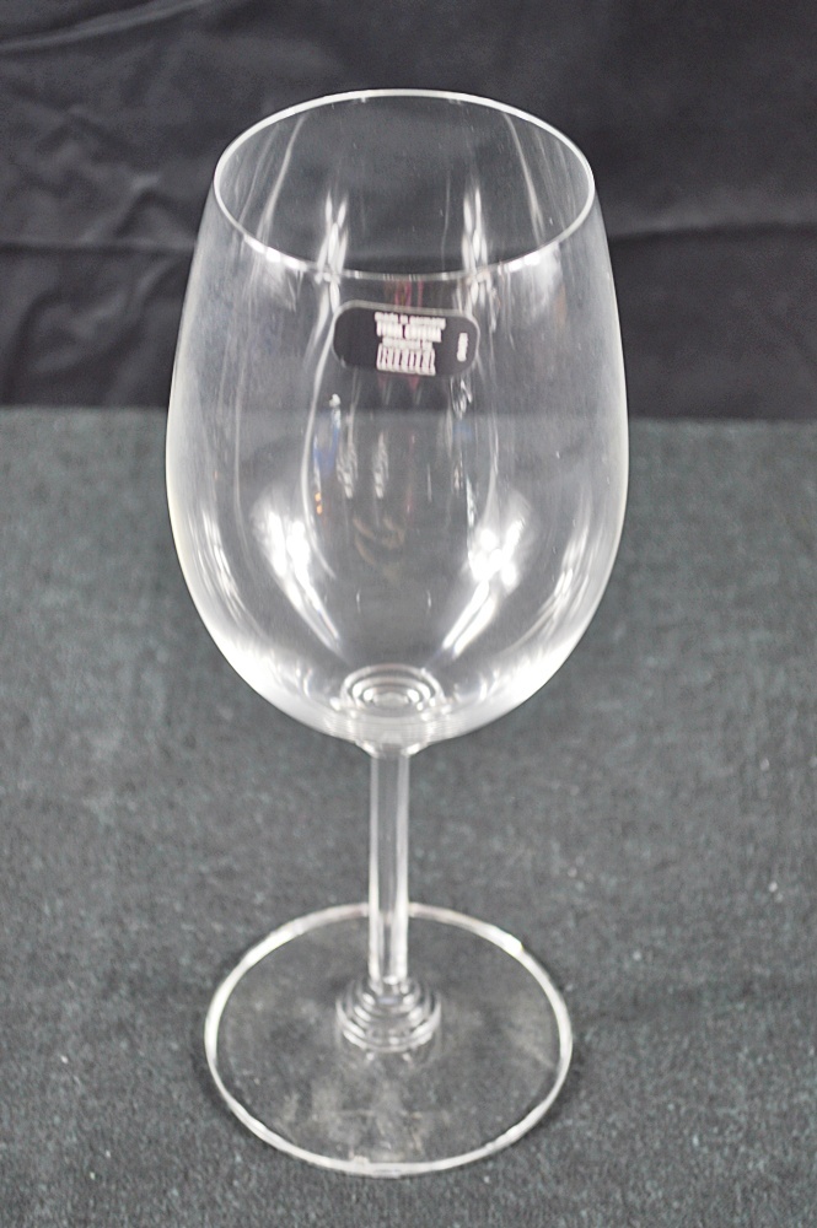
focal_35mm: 82
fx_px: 2813
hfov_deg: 16.5
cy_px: 614
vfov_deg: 24.6
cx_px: 408
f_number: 5.6
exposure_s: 1/15
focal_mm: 55
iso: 450
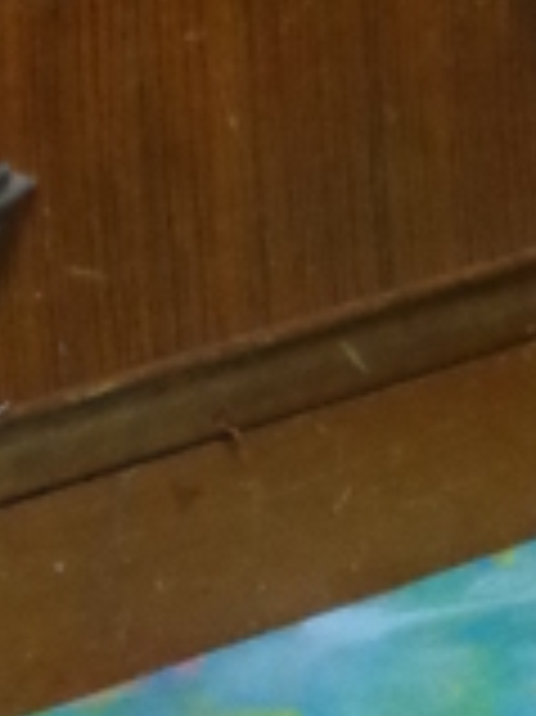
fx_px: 5354
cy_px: -513
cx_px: 1018
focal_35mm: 259
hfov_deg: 5.6
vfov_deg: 7.5
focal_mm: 28
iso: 3200
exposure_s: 1/30
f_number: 3.5
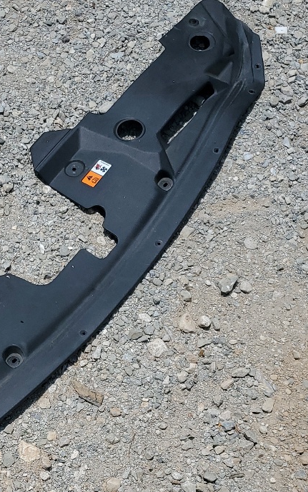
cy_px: 371
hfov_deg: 19.9
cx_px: 24
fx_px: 859
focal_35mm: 64
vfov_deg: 31.4
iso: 50
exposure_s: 1/10000
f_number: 1.5
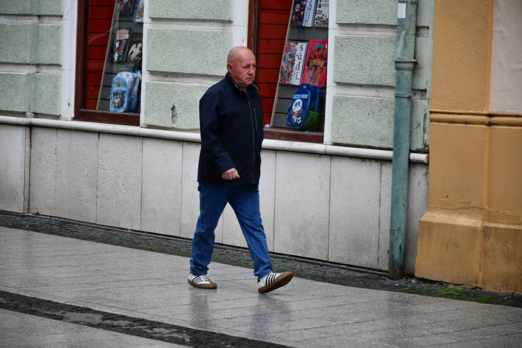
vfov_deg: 8.2
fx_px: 2436
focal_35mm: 168
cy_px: 174
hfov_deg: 12.2
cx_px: 261
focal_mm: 112
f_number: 5.6
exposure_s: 1/250
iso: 400
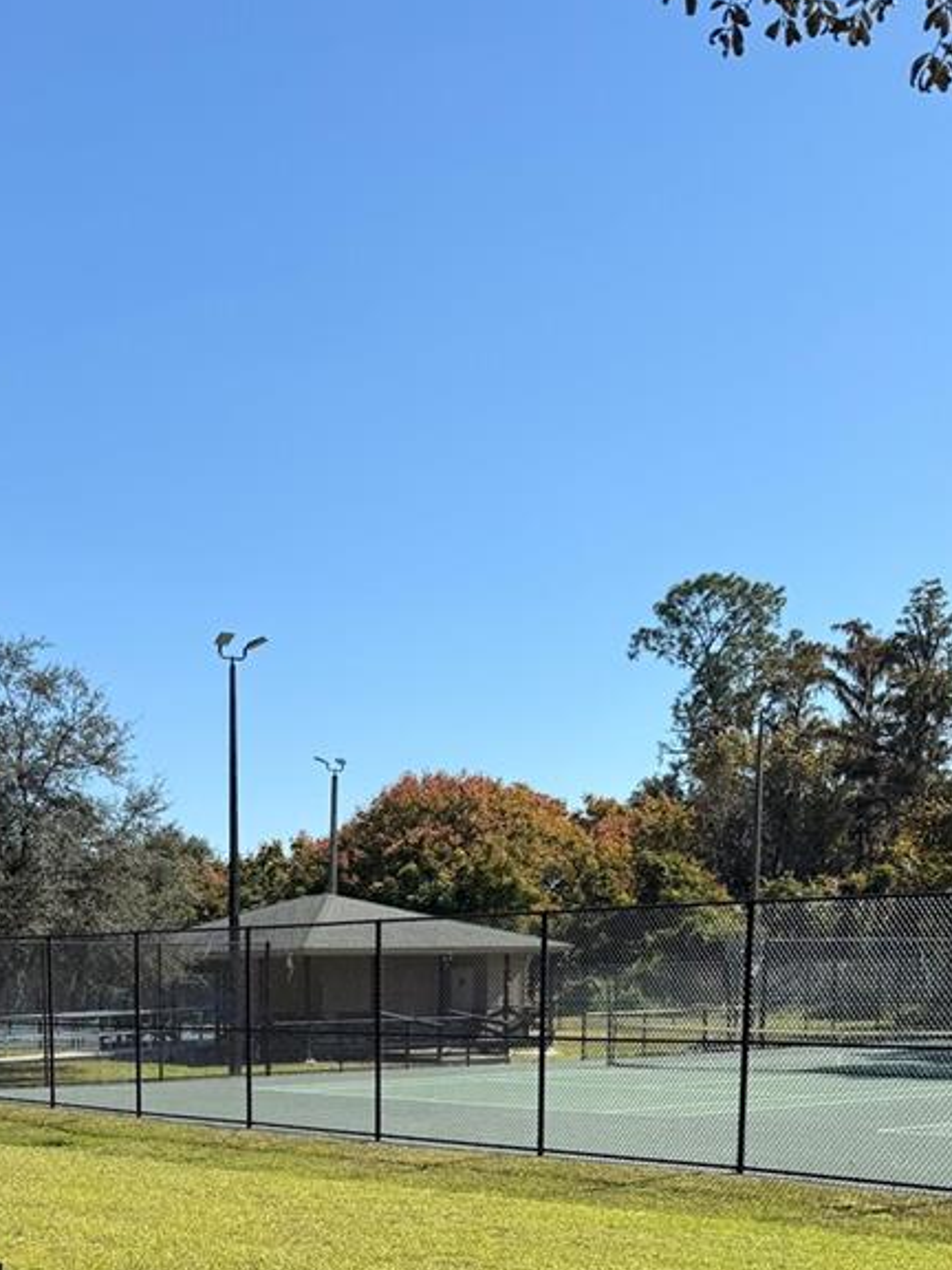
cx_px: 192
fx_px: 1833
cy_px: 1252
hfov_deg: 28.5
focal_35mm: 50
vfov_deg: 34.9
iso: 80
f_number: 1.78
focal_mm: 6.76
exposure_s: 1/3584
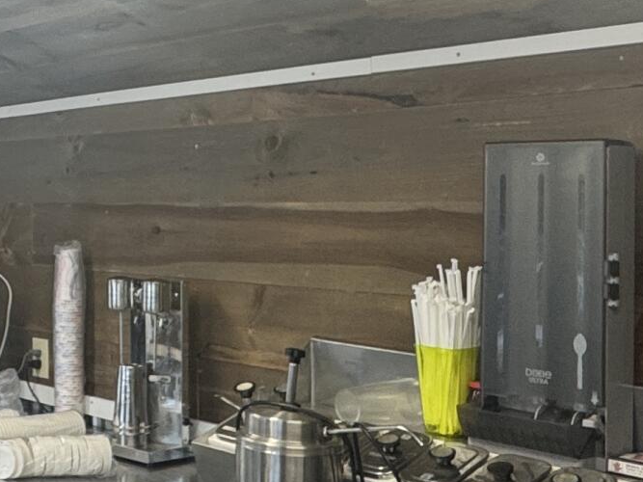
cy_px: 137
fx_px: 1170
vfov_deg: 23.1
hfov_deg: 27.7
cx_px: -88
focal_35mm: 63
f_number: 2.2
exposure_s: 1/120
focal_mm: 2.22
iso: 100
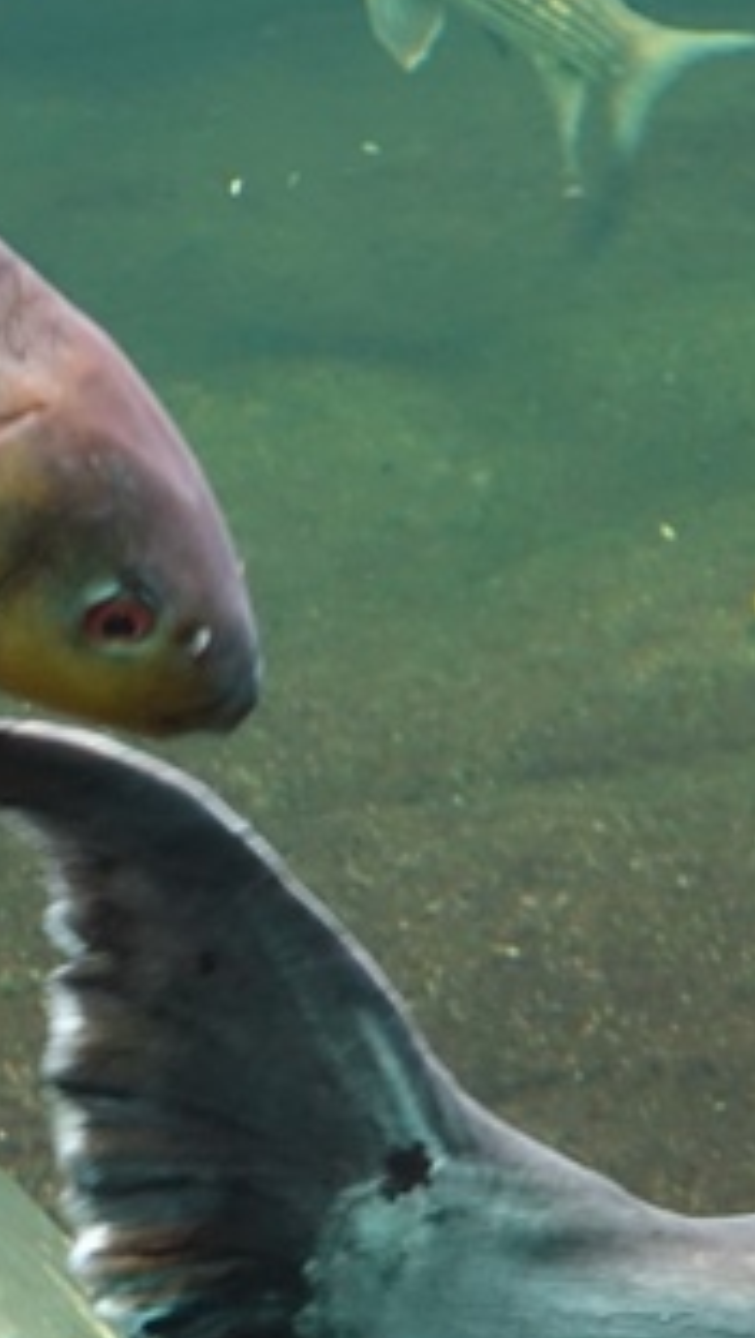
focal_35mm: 165
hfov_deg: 7.2
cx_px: 1347
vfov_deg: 13.0
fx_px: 5860
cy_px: 603
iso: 800
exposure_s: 1/20
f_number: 2.8
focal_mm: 17.7
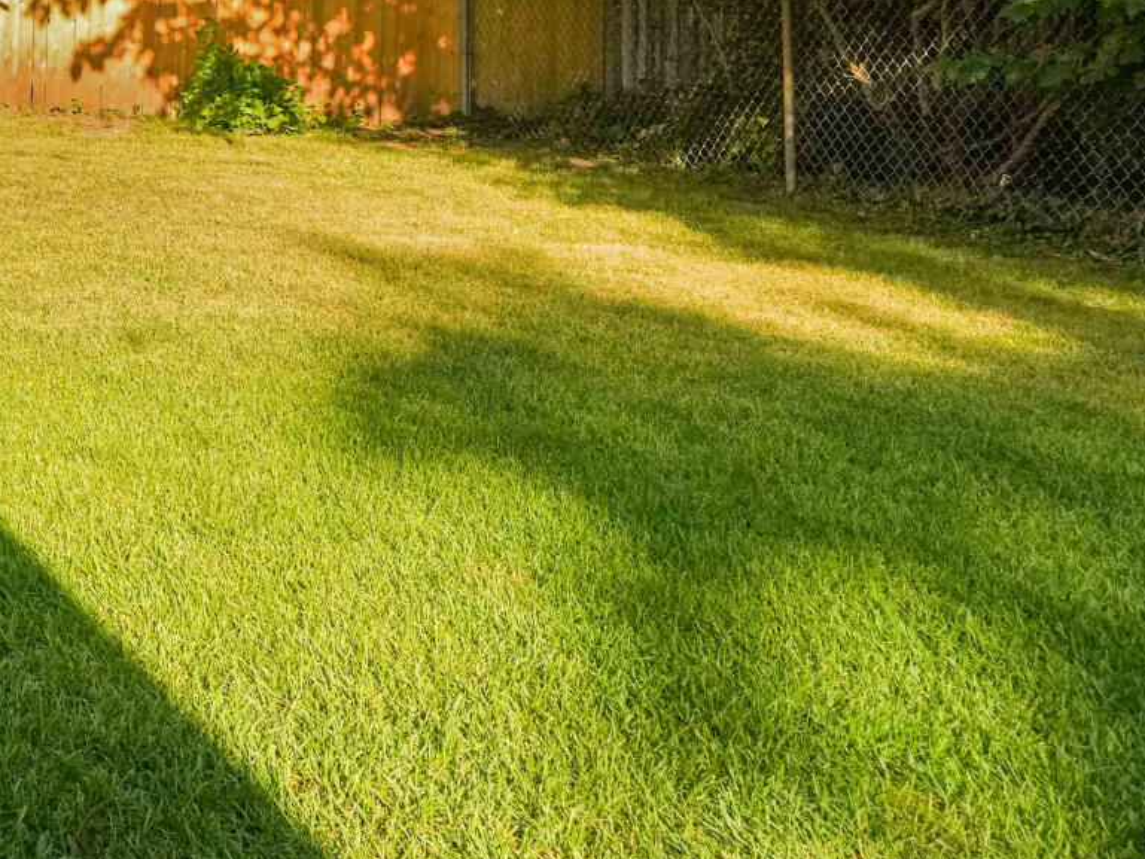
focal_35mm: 60
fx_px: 1985
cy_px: -135
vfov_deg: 22.7
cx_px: -637
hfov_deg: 24.1
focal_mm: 16
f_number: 8
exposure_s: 1/800
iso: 1000
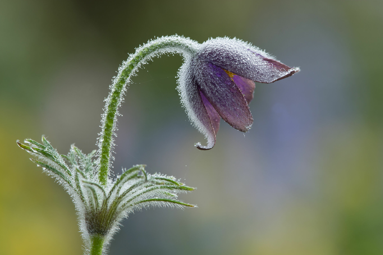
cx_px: 191
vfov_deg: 3.0
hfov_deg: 4.6
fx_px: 4797
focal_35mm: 451
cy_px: 128
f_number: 10
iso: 200
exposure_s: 1/40
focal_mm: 300
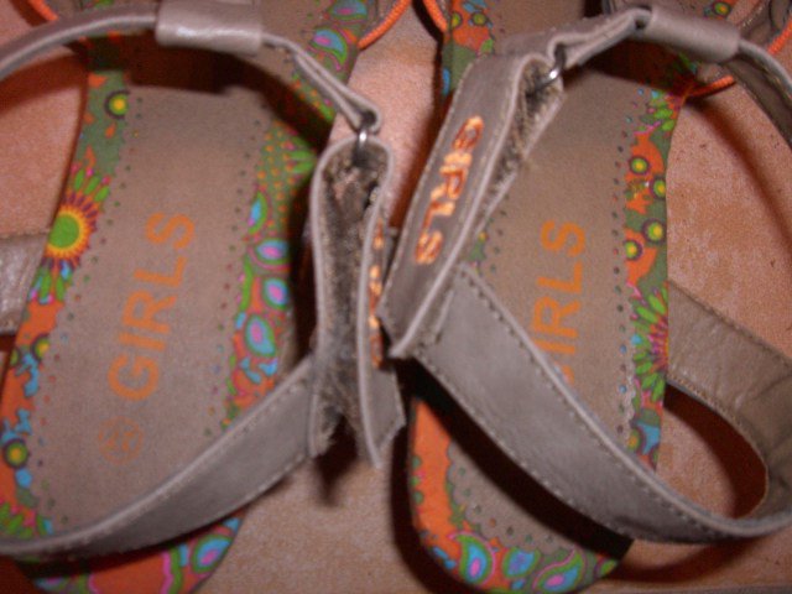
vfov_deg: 37.7
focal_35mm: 38
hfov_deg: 49.0
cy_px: 297
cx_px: 396
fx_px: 869
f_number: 2.7
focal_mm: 6.2
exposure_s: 1/60
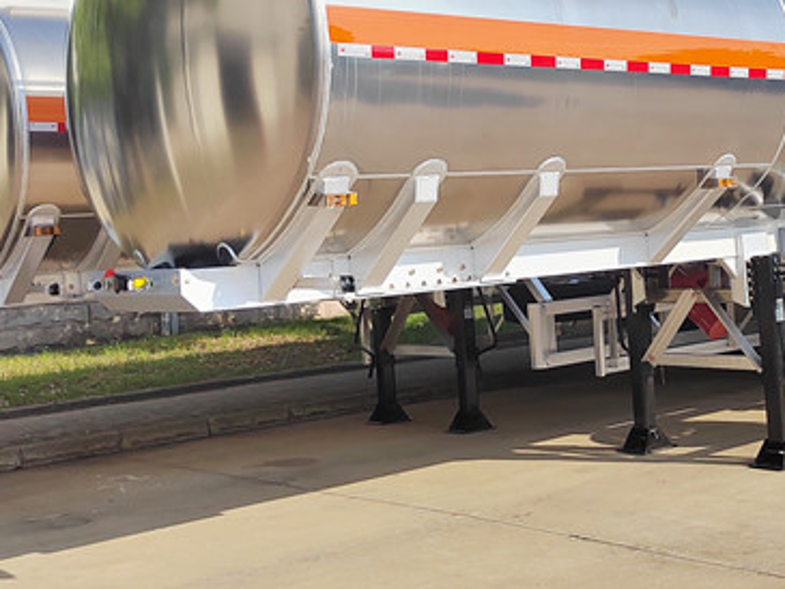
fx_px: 1293
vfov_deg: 25.6
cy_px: 224
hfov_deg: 32.9
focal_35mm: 57
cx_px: 619
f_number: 1.9
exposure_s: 1/2000
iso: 200
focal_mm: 5.52
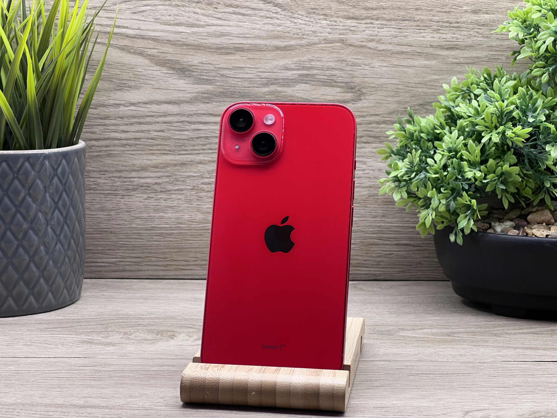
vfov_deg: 19.1
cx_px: 278
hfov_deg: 25.3
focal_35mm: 77
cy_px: 209
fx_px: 1239
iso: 100
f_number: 2.8
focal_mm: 9
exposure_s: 1/100
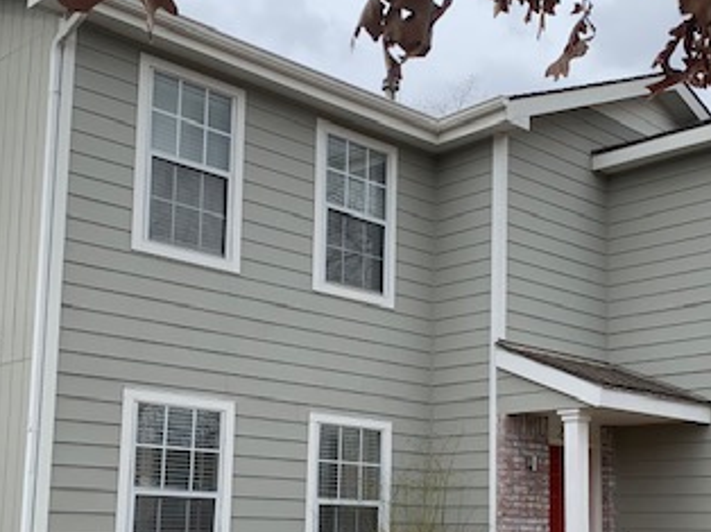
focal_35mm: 53
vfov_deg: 27.1
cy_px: 398
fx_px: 1088
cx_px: 385
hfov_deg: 36.2
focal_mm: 4.25
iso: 25
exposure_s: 1/1001
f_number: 1.8
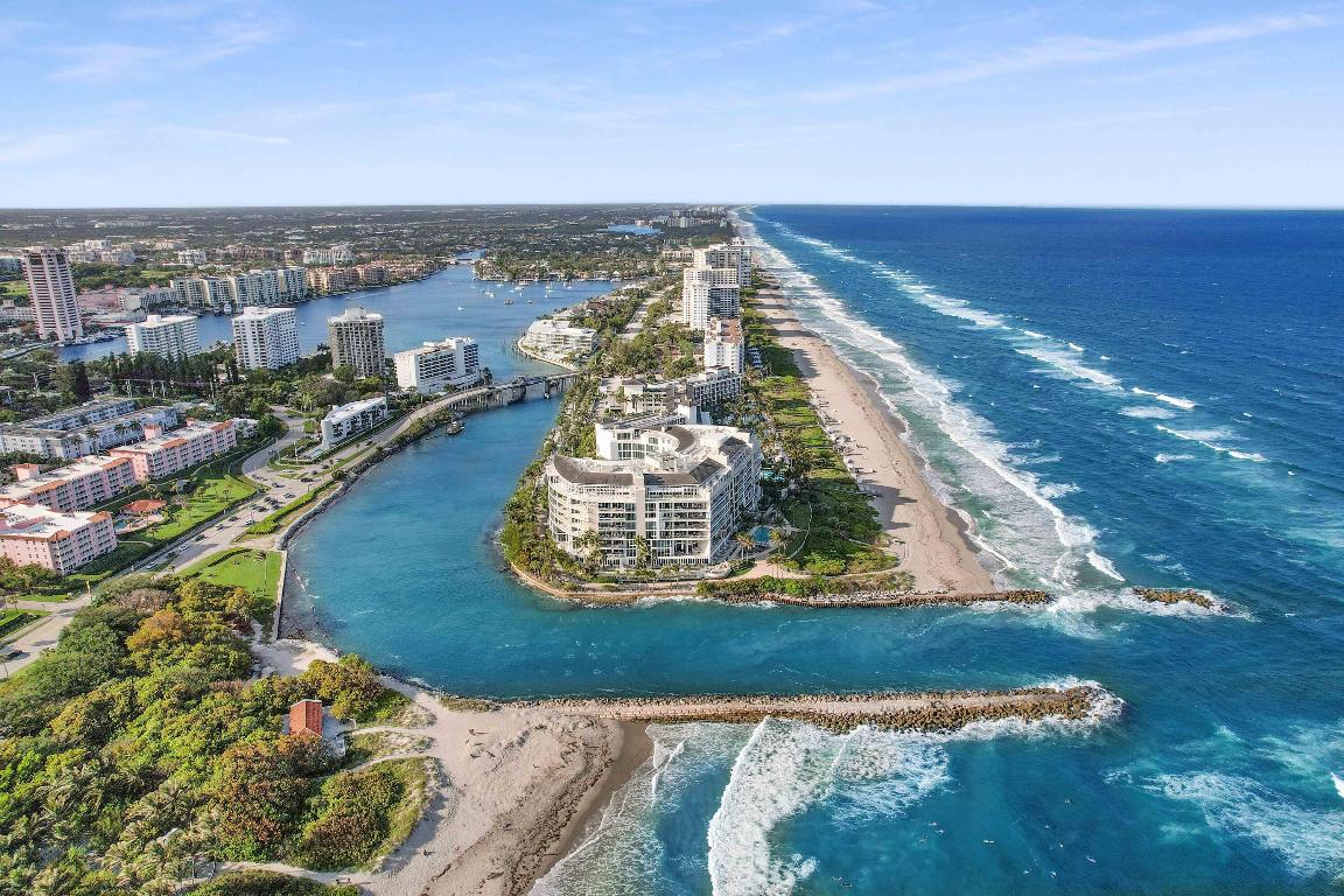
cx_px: 672
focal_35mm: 22
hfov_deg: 78.6
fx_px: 821
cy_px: 448
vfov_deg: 57.2
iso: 110
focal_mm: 8.38
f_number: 2.8
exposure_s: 1/1000
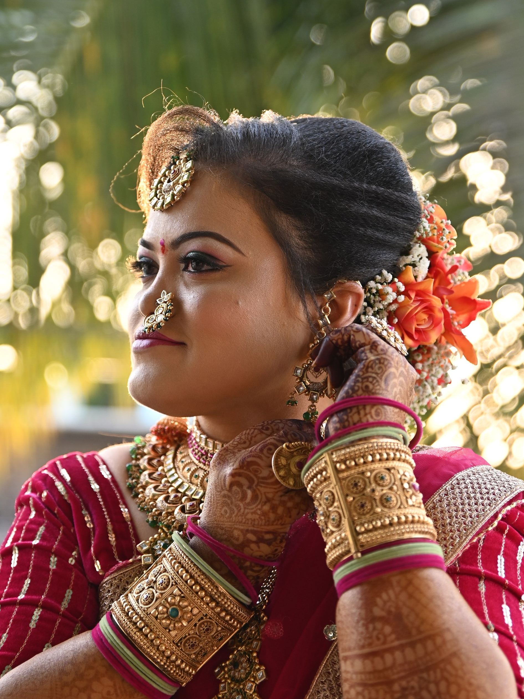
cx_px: 248
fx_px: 1837
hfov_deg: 16.2
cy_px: 405
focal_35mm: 91
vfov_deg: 21.5
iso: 250
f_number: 2.8
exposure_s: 1/160
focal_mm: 62
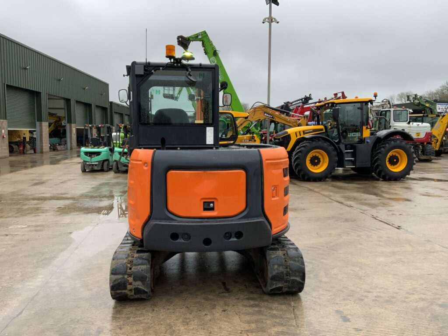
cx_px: 224
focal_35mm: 29
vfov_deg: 48.2
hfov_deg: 61.7
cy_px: 168
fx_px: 375
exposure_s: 1/324
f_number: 1.8
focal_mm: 3
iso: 16
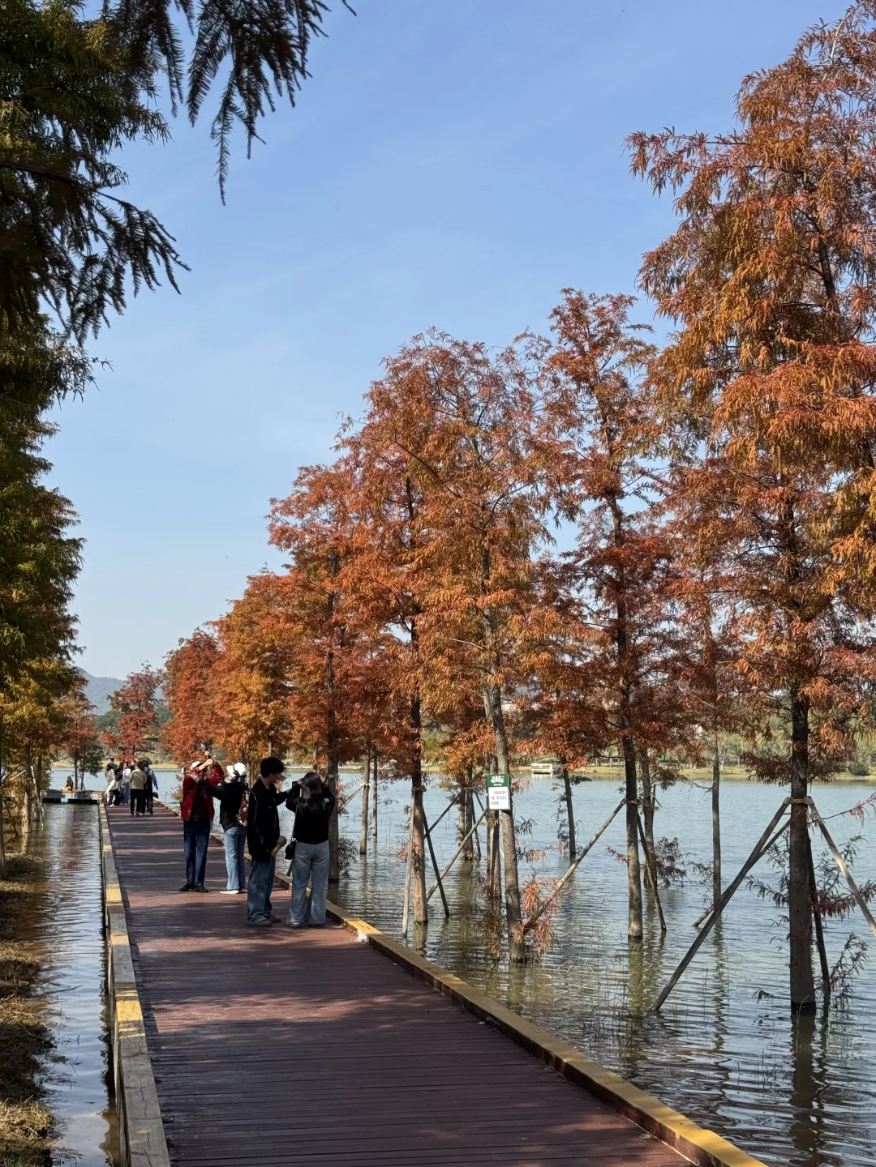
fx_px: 1620
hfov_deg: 30.3
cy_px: 584
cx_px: 438
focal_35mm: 48
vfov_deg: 39.7
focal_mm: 6.76
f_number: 1.78
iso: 64
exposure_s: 1/3257
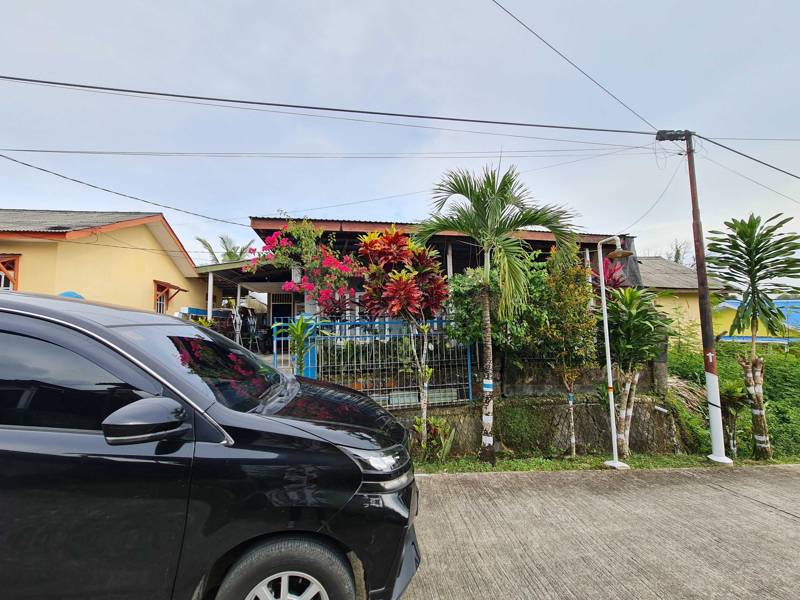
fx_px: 300
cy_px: 300
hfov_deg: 106.2
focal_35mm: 13
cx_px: 400
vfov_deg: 89.9
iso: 64
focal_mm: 2.2
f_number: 2.2
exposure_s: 1/590
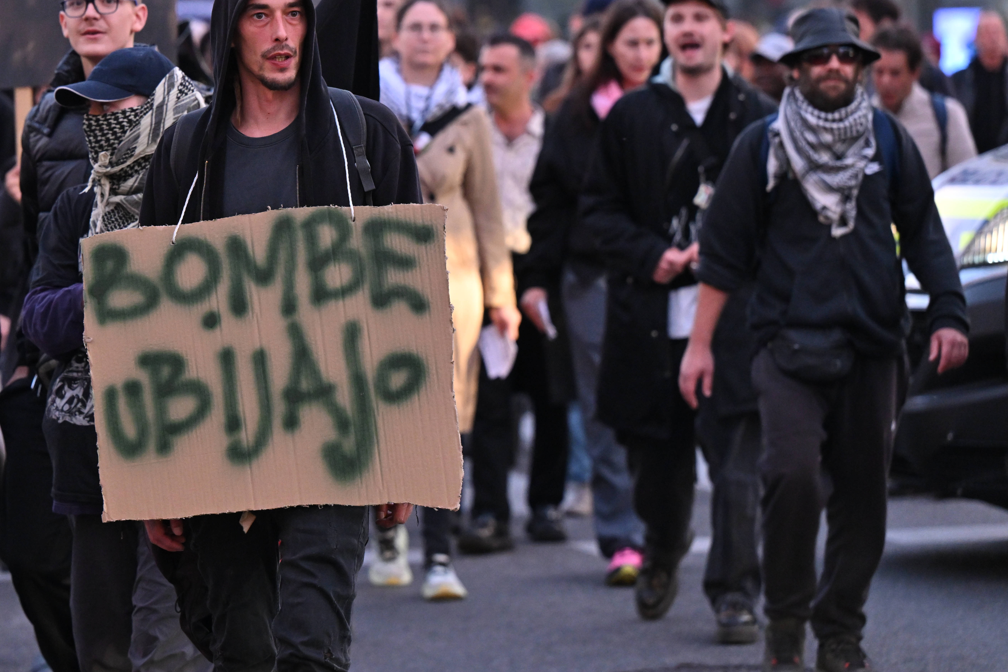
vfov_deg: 6.5
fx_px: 5936
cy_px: 204
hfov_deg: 9.7
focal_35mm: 212
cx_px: 232
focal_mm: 135
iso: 2500
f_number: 3.5
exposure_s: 1/100
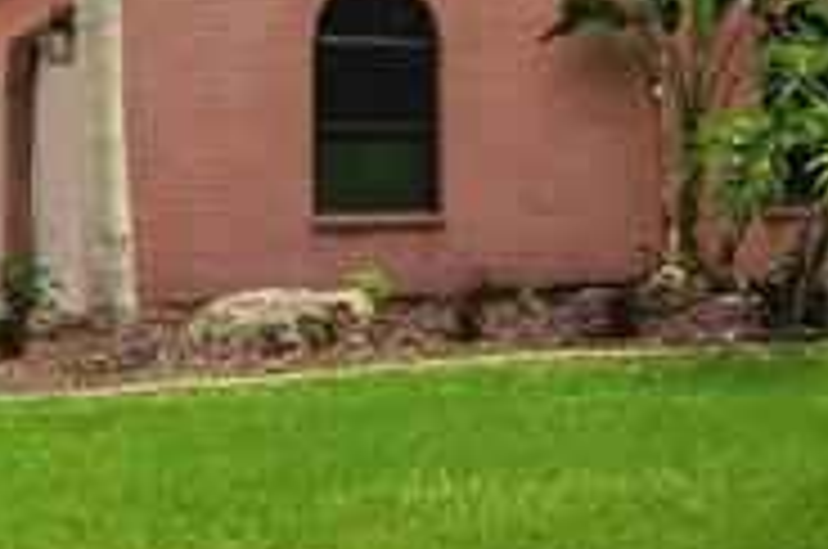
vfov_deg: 17.3
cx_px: 986
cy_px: 130
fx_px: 1791
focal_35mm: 78
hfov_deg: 23.8
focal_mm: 14
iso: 250
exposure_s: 1/1000
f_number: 9
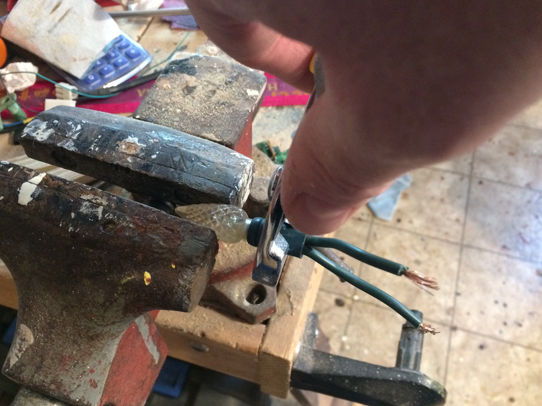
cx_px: 258
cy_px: 207
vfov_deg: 44.2
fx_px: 501
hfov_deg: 56.8
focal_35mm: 32
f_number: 2.2
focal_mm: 4.15
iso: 250
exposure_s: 1/17
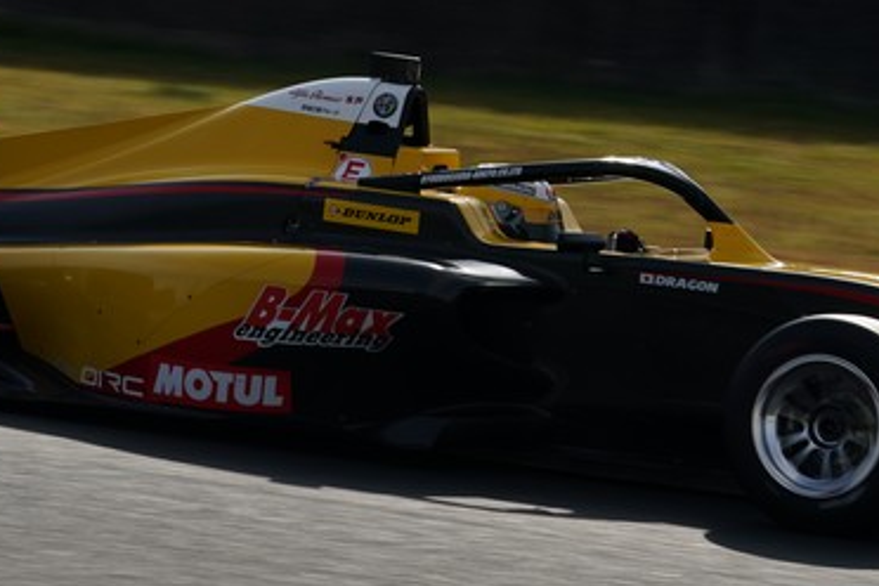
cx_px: 513
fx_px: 9449
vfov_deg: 3.6
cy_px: 220
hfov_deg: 5.3
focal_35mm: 387
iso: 200
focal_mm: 200
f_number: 13
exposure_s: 1/320
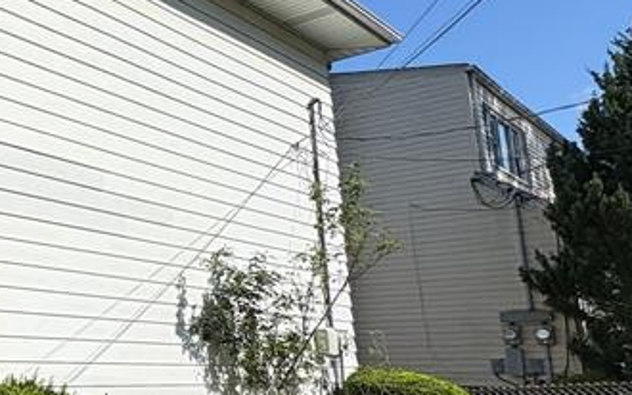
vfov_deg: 27.9
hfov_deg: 32.0
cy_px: 240
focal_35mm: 46
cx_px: -207
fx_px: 792
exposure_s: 1/3717
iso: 50
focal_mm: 2.22
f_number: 2.2
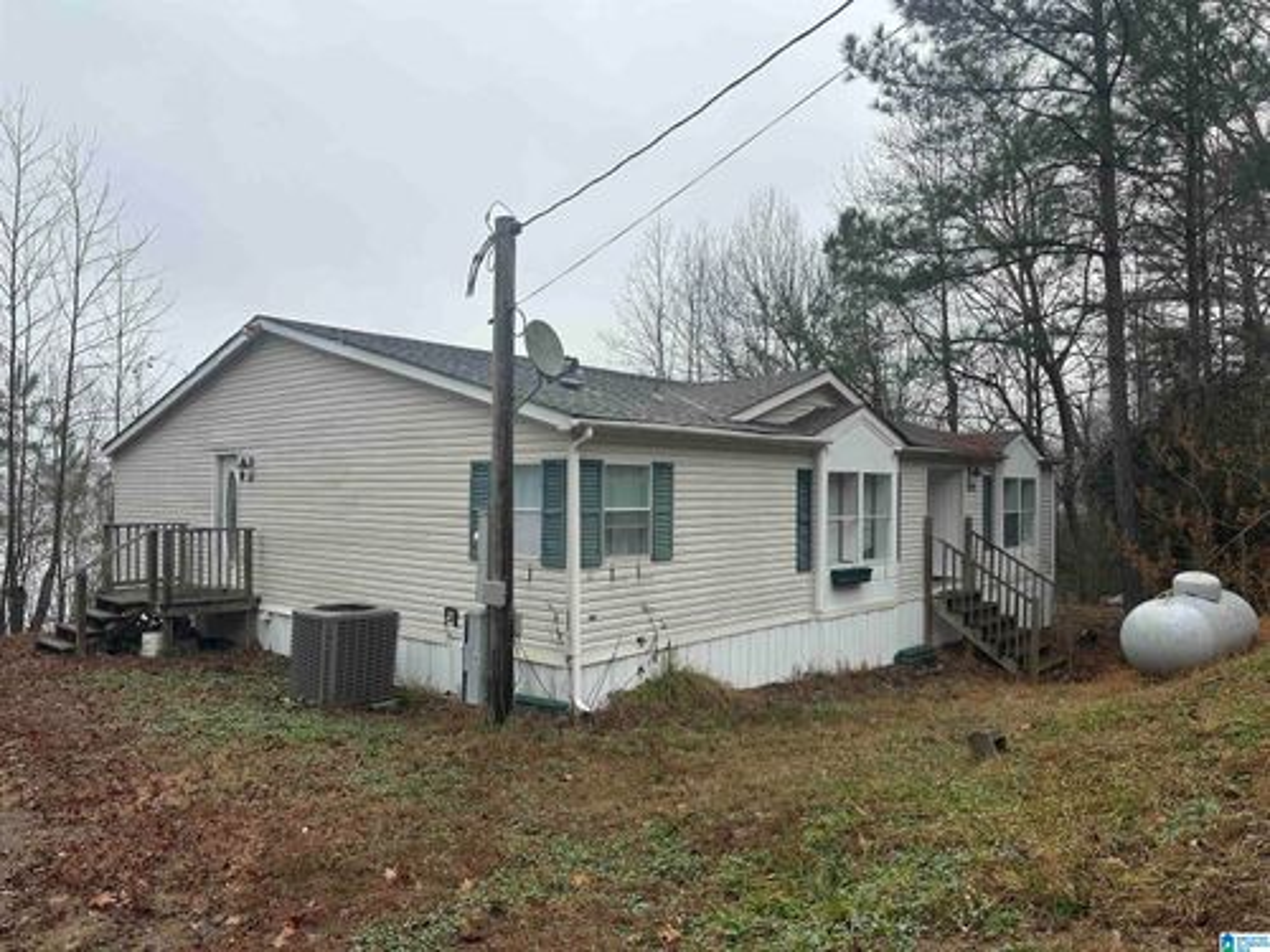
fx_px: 881
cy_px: 476
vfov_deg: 56.8
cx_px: 635
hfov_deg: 71.6
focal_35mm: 24
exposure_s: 1/779
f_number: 1.78
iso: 80
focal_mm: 6.86
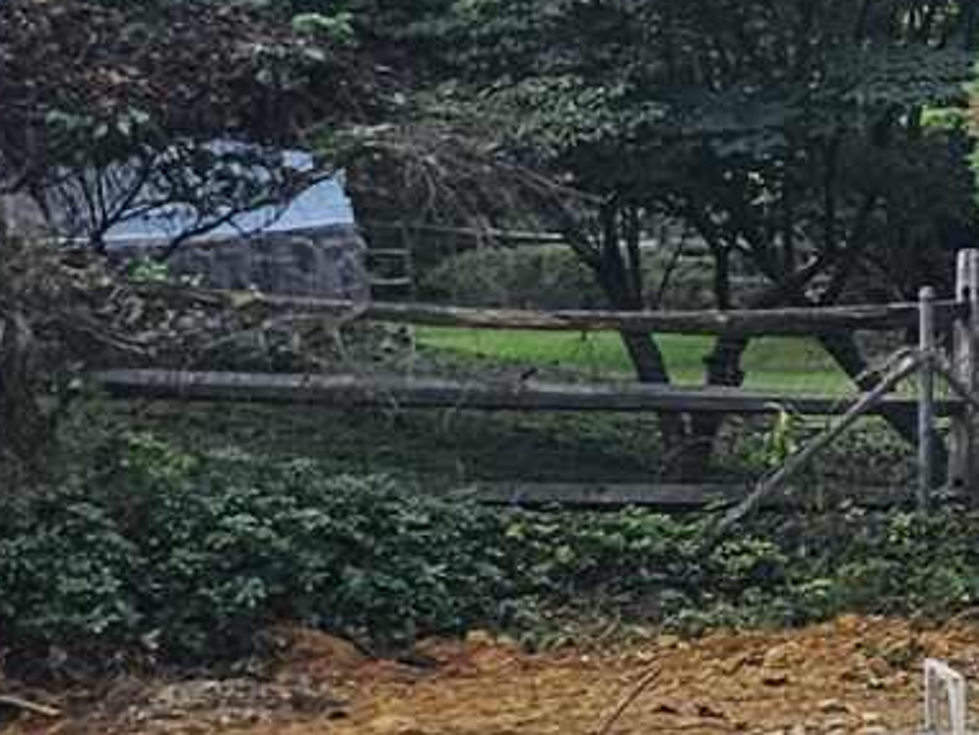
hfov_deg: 9.4
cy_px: 494
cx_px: 3122
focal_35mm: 154
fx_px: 4358
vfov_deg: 9.6
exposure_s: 1/539
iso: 32
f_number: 1.8
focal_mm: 5.4
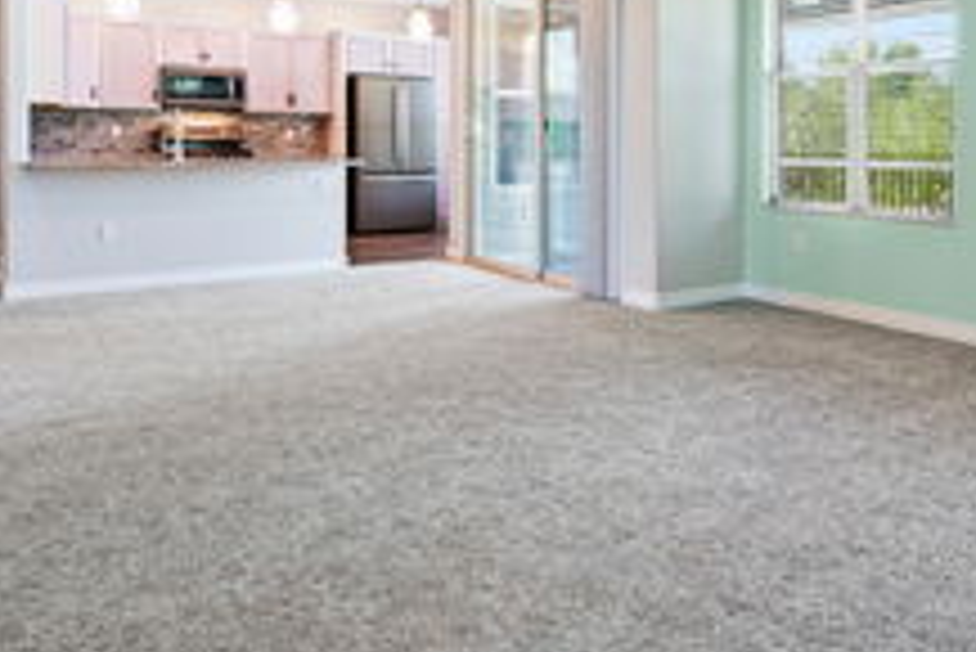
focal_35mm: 31
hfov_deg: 57.6
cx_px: 715
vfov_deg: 40.9
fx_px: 841
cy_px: 148
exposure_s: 1/10
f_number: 8
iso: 320
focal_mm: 14
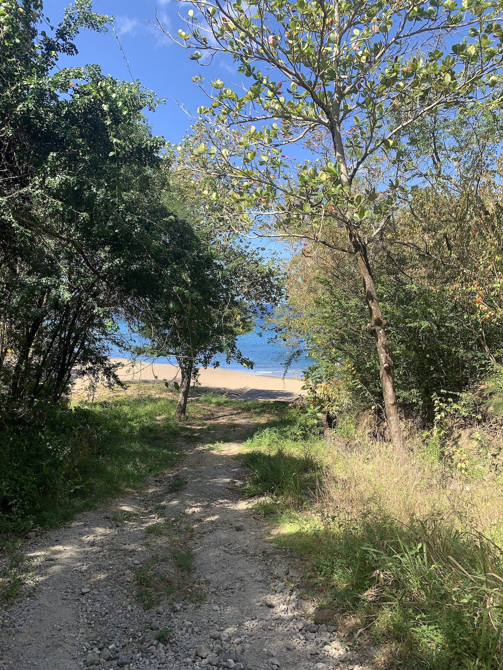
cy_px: 335
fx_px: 504
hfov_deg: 53.1
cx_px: 252
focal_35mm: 26
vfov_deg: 67.3
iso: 25
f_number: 1.8
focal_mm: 4.25
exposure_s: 1/701
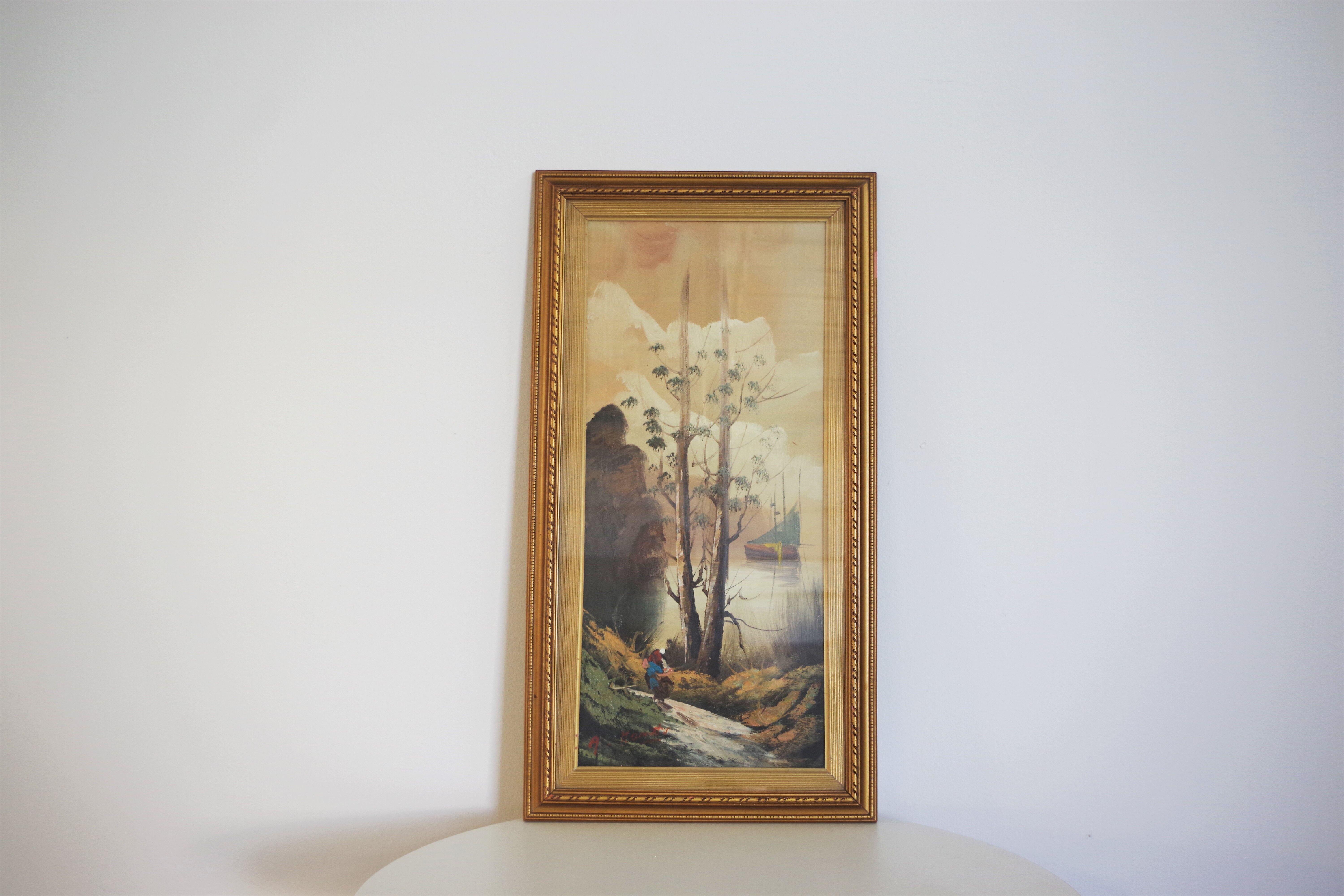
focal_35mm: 39
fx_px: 1456
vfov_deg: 34.2
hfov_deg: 49.6
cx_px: 672
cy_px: 448
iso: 200
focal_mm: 26.25
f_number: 4
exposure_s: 1/60
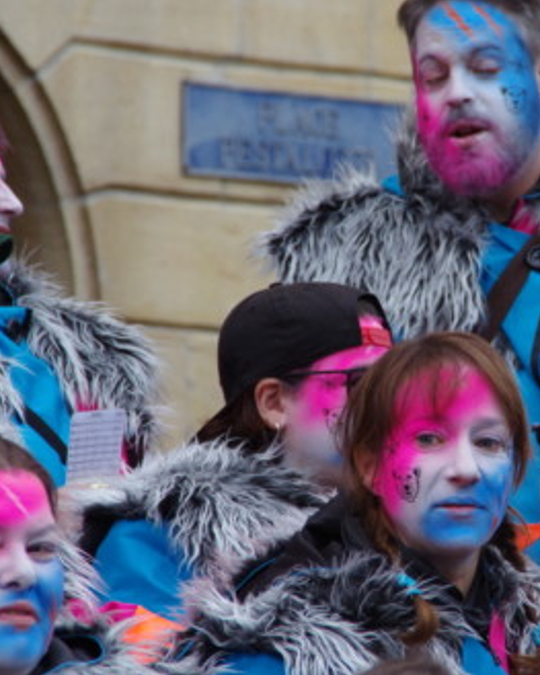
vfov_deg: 4.5
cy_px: 338
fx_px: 8534
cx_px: 427
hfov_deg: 3.6
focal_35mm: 427
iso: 1600
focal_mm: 200
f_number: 10
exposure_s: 1/250
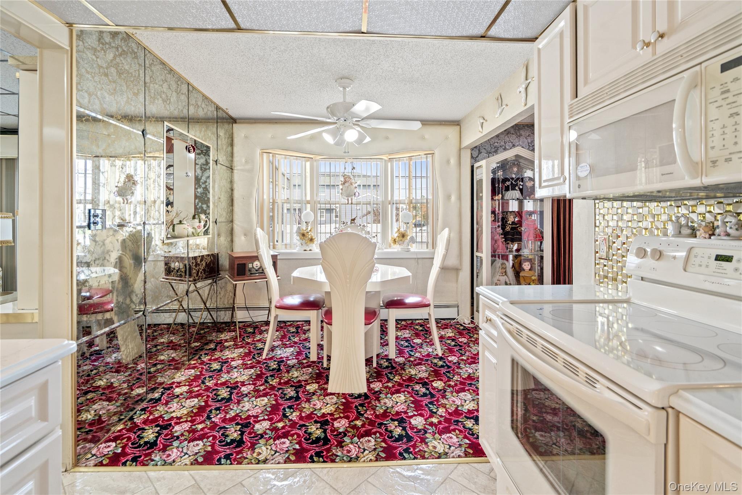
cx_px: 371
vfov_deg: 73.7
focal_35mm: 16
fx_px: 330
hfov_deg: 96.7
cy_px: 248
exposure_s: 1/10
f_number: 5.6
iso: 250
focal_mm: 16
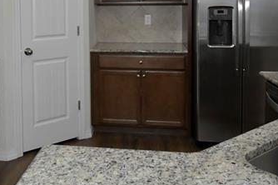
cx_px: 90
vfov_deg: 28.2
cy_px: 21
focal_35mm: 46
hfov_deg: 42.1
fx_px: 355
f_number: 11
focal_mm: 15
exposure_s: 1/160
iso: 2000
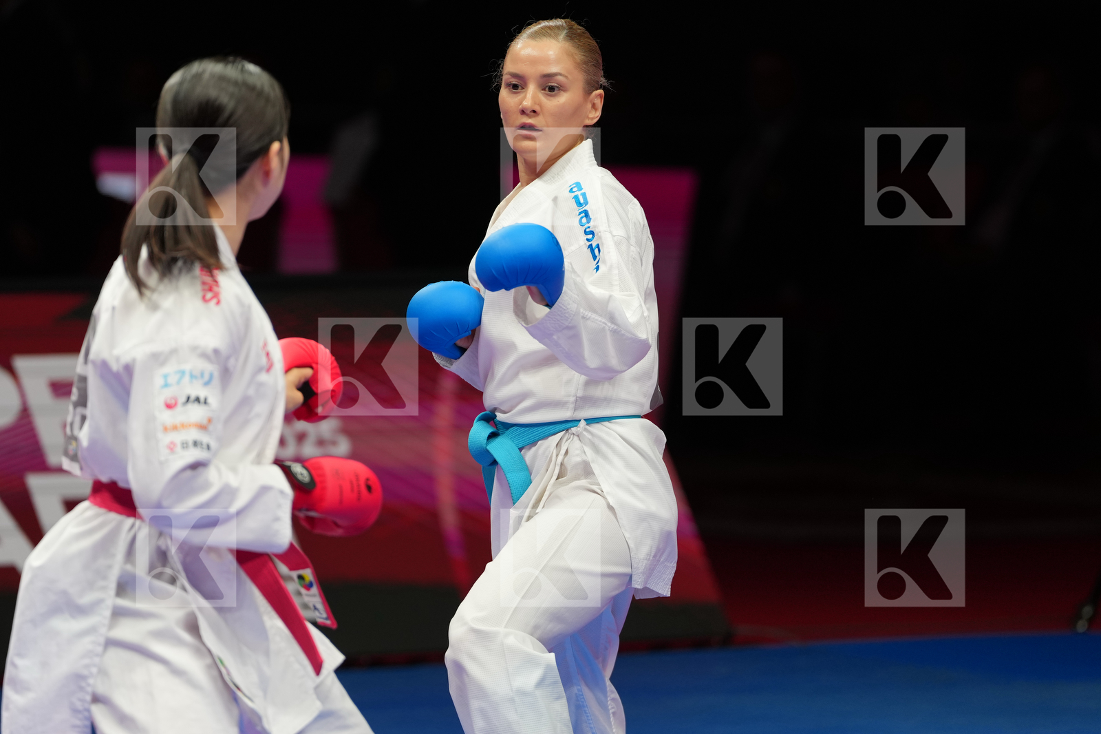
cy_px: 367
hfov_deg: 6.9
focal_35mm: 300
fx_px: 9173
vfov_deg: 4.6
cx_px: 550
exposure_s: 1/1000
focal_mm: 200
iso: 500
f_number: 2.8
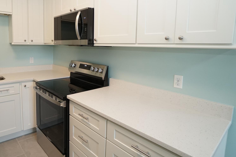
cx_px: 86
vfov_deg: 55.3
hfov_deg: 75.3
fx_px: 149
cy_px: 62
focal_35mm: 23
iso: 1000
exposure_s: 1/160
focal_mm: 11
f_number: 4
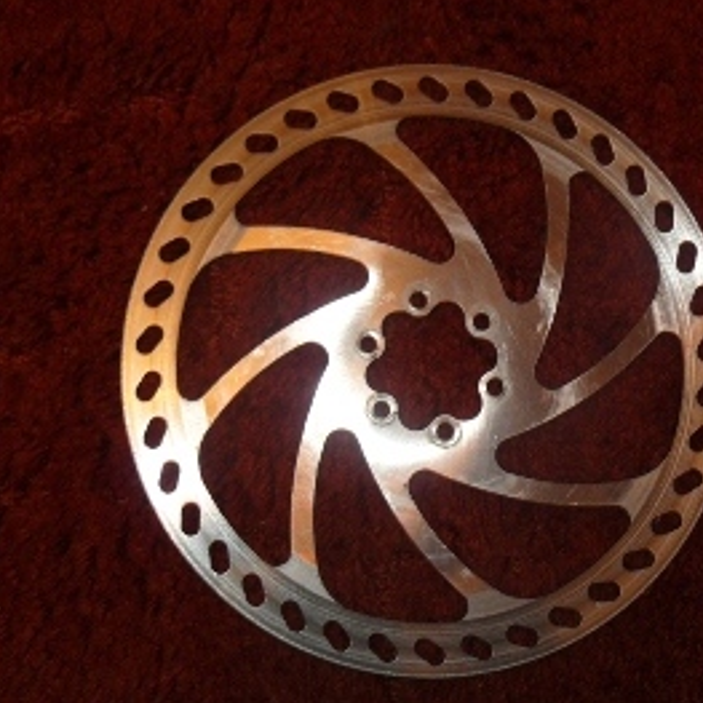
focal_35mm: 65
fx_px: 1493
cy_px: 349
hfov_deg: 26.4
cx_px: 412
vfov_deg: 26.5
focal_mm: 9.1
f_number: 2.8
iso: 100
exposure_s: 1/8
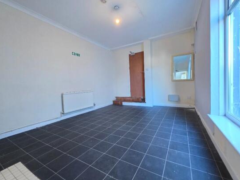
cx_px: 120
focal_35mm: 14
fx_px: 97
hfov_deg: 102.1
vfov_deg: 85.7
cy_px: 89
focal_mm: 2.2
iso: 1000
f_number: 1.9
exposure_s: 1/50
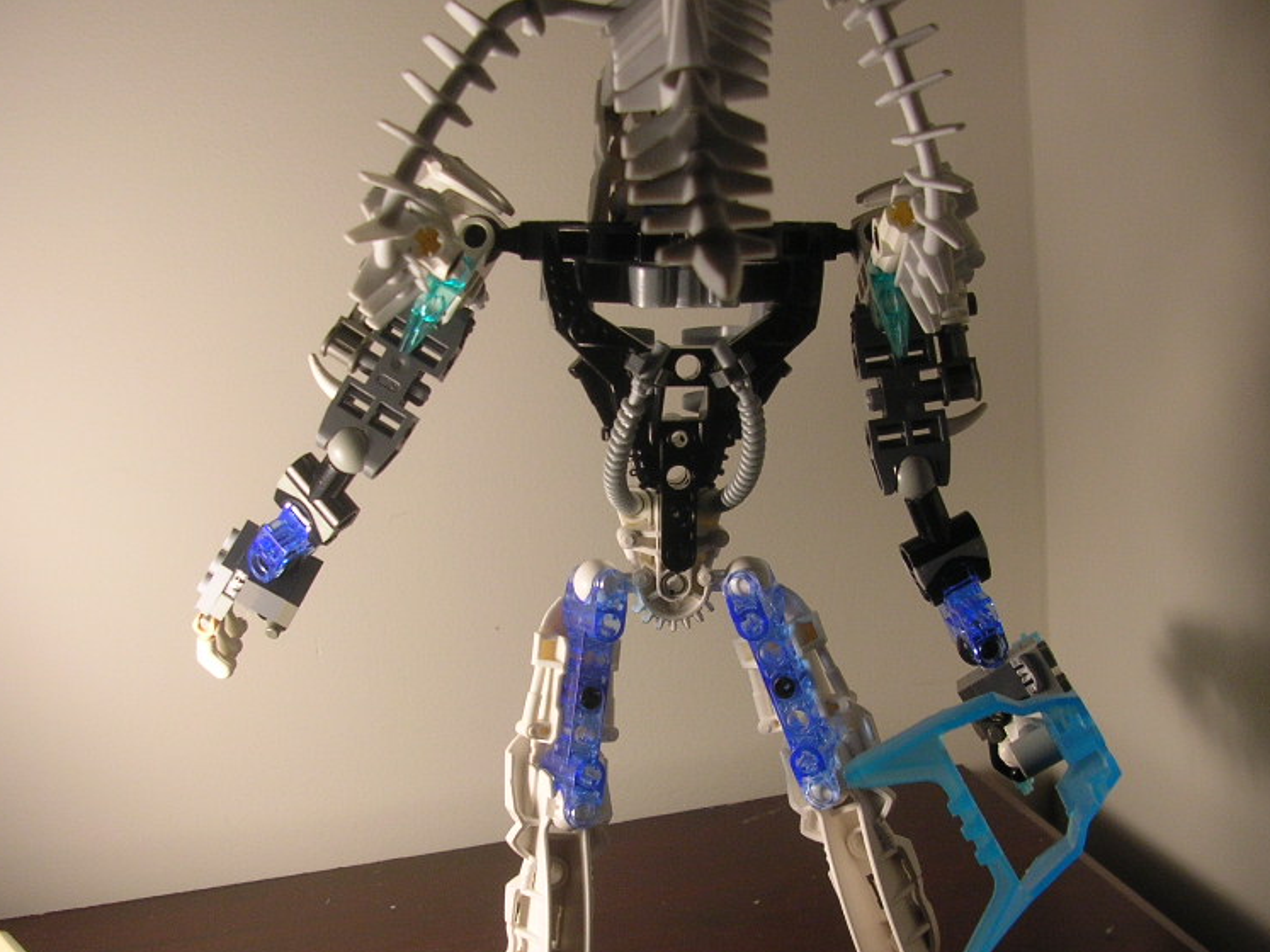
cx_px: 683
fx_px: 1761
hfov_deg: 39.6
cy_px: 610
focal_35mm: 48
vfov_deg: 30.1
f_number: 2.8
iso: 50
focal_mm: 5.8
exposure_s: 1/78.7
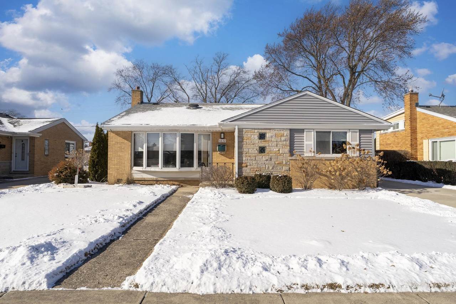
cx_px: 228
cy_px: 152
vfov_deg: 57.4
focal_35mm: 22
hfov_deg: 78.8
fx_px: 277
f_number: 9
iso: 200
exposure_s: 1/640
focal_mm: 21.9
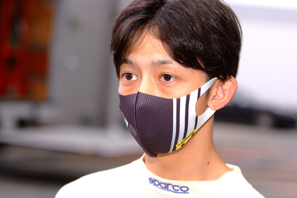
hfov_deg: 19.5
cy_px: 99
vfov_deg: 13.0
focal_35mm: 105
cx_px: 148
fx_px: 866
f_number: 4
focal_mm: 70
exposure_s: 1/60
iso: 100
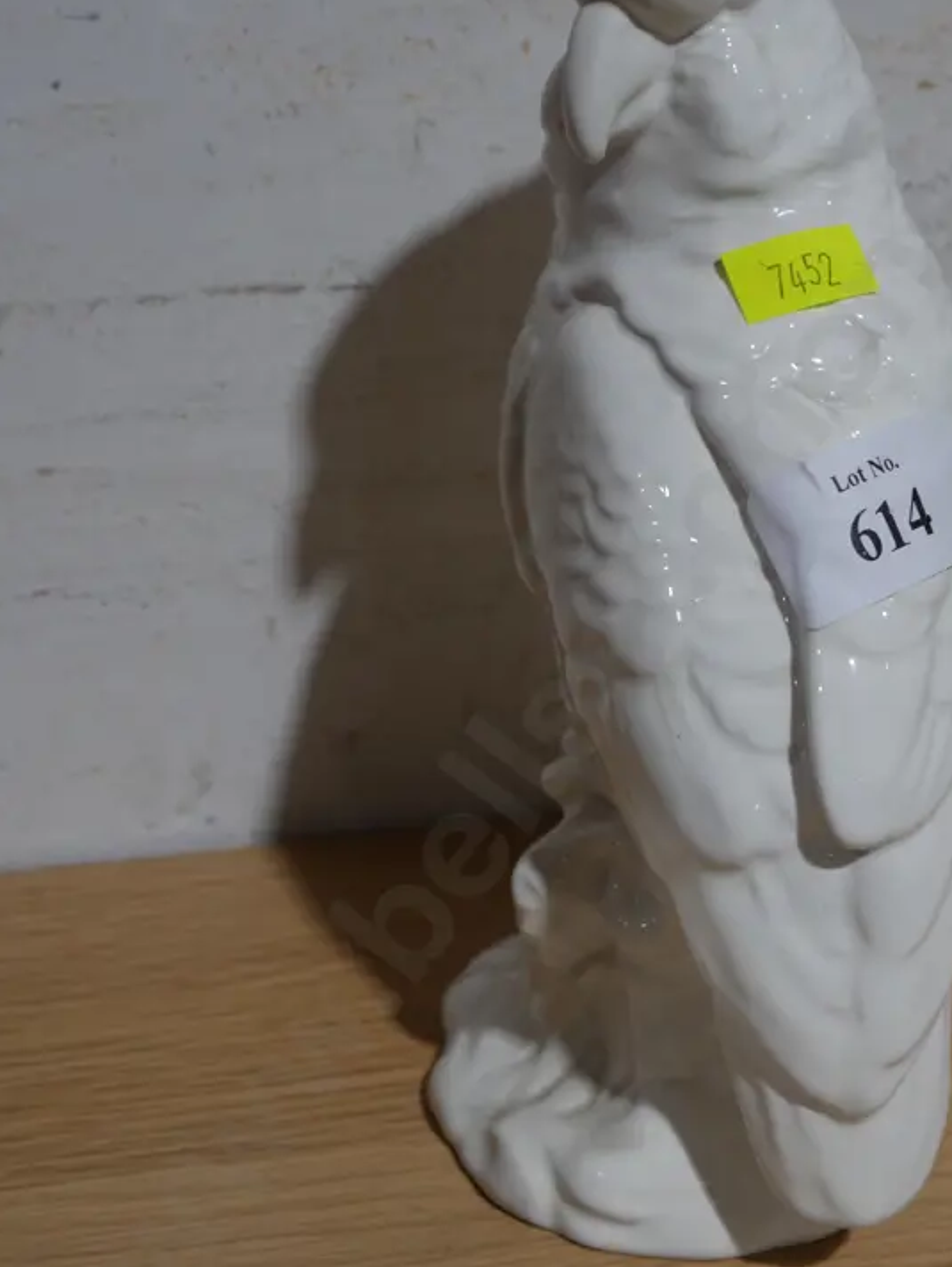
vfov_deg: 28.1
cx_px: 677
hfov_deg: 21.2
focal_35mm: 69
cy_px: 569
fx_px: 2527
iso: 250
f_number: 5.2
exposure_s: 1/60
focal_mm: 24
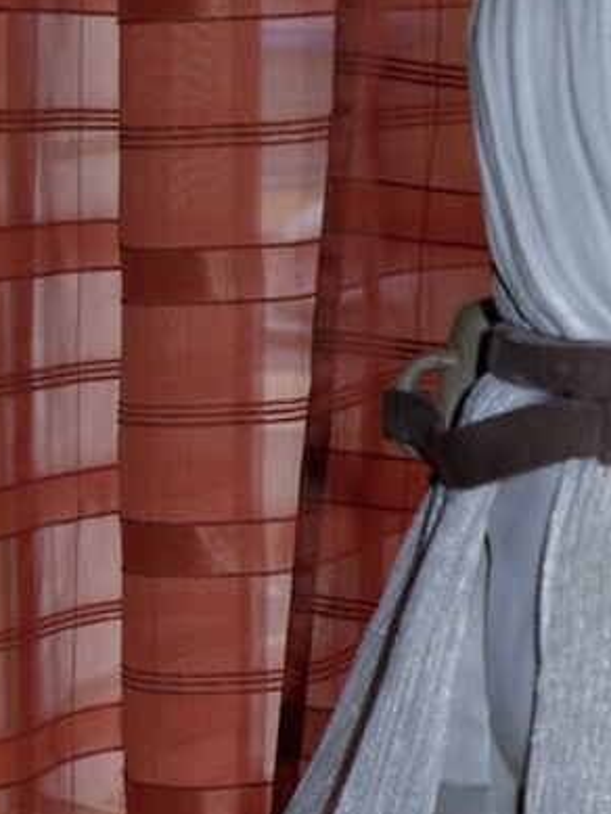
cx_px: 621
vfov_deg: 16.4
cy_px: 516
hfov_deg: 12.2
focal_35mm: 120
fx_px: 2823
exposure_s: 1/45
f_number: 3.5
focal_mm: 6.3
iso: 80
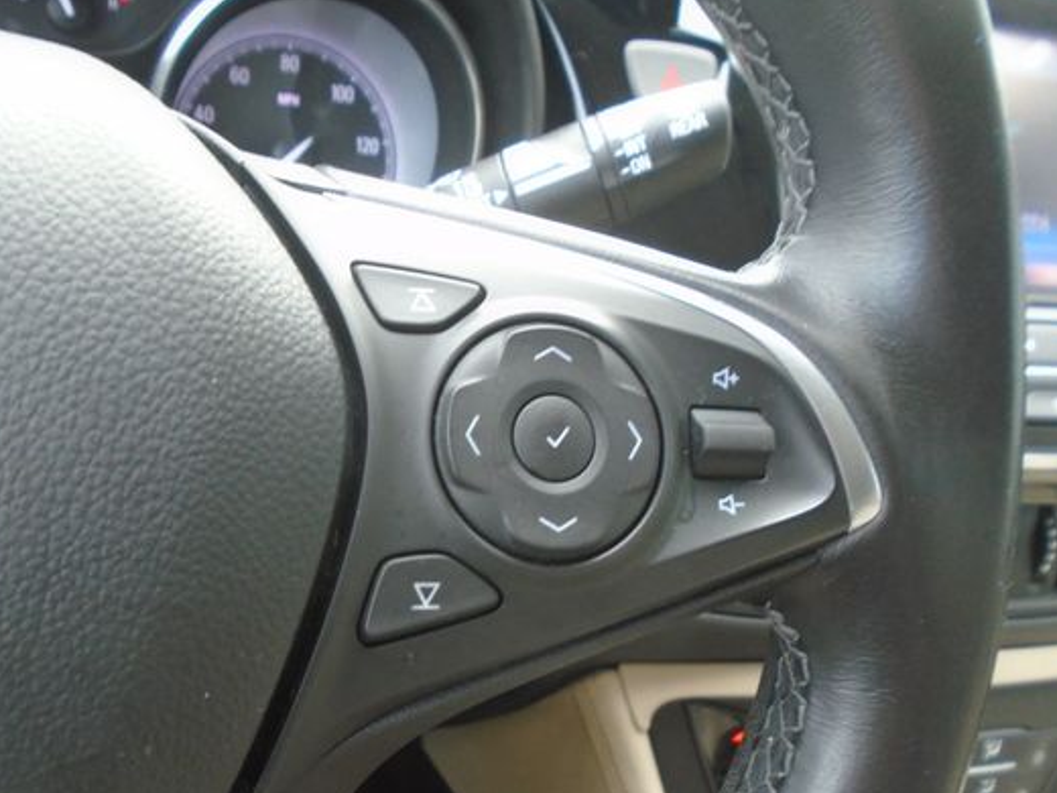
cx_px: 433
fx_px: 977
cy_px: 478
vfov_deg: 43.9
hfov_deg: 56.5
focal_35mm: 32
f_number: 3.2
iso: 250
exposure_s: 1/30
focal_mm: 4.6
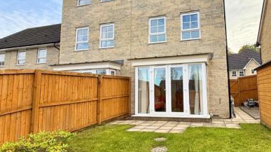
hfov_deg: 77.1
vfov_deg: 49.4
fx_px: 165
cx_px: 173
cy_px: 72
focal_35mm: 23
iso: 64
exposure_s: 1/472
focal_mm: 2.22
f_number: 2.2
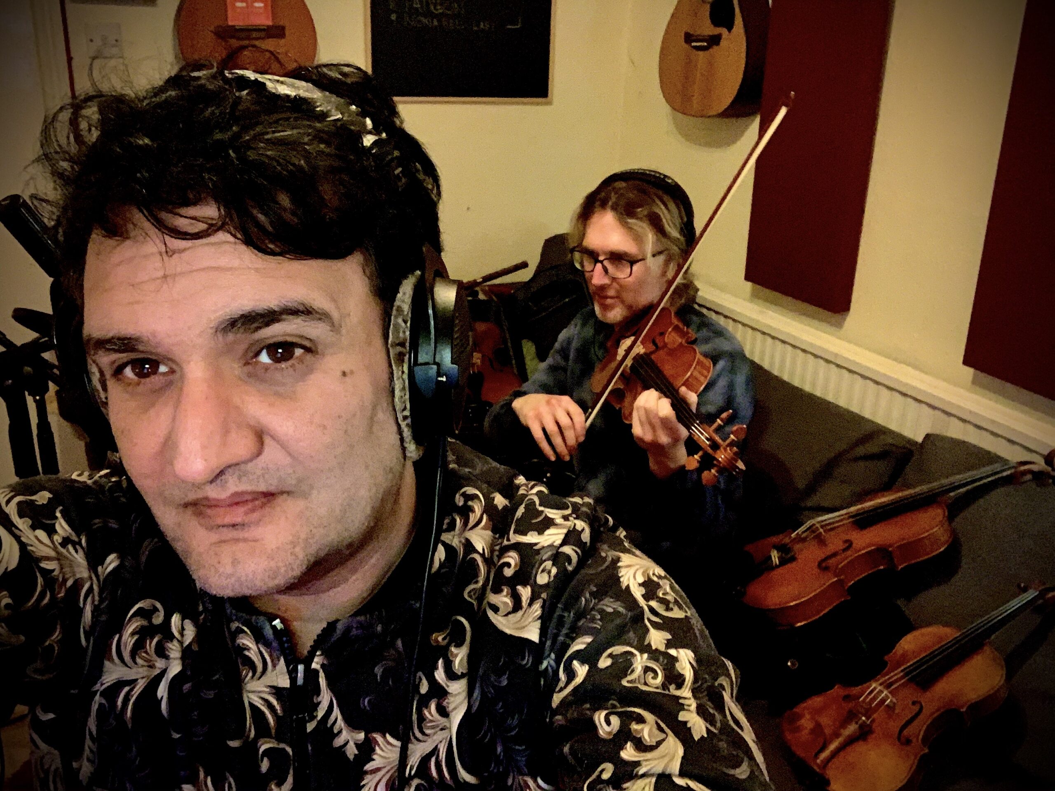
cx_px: 528
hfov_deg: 56.8
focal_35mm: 32
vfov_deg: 44.2
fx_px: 975
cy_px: 396
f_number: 2.2
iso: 320
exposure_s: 1/17
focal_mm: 2.87
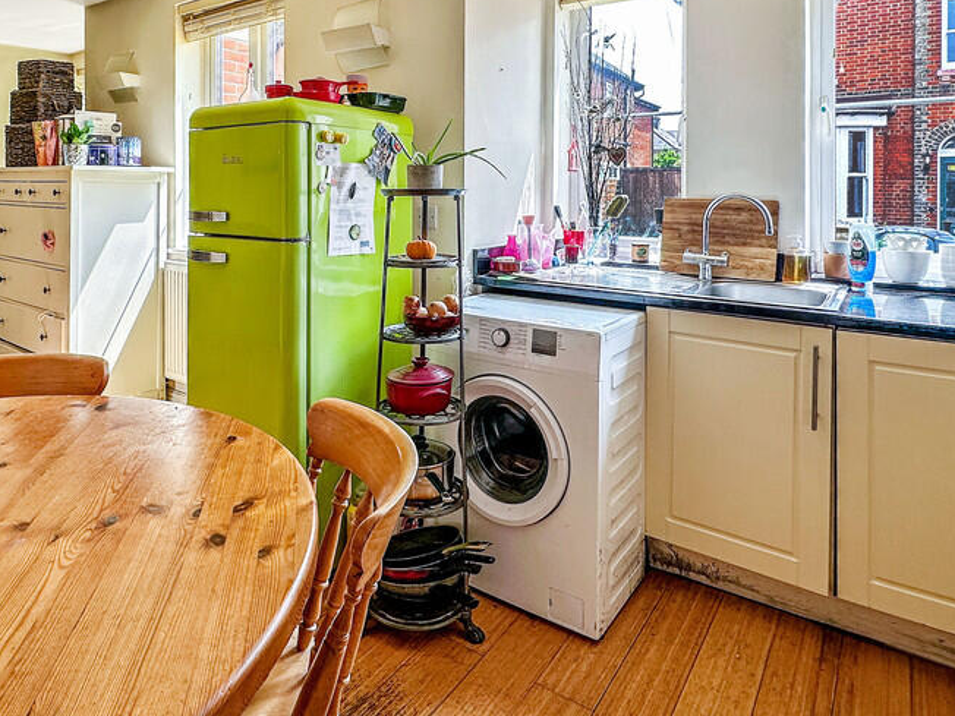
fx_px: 607
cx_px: 419
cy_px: 306
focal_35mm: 22
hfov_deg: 76.1
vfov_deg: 60.8
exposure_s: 1/100
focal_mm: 2.22
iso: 40
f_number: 2.2
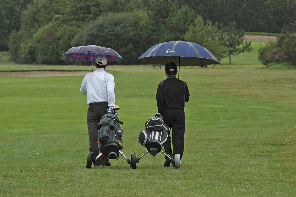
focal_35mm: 300
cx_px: 148
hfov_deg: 6.9
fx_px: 2464
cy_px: 98
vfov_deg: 4.6
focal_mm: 200
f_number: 8
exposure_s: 1/125
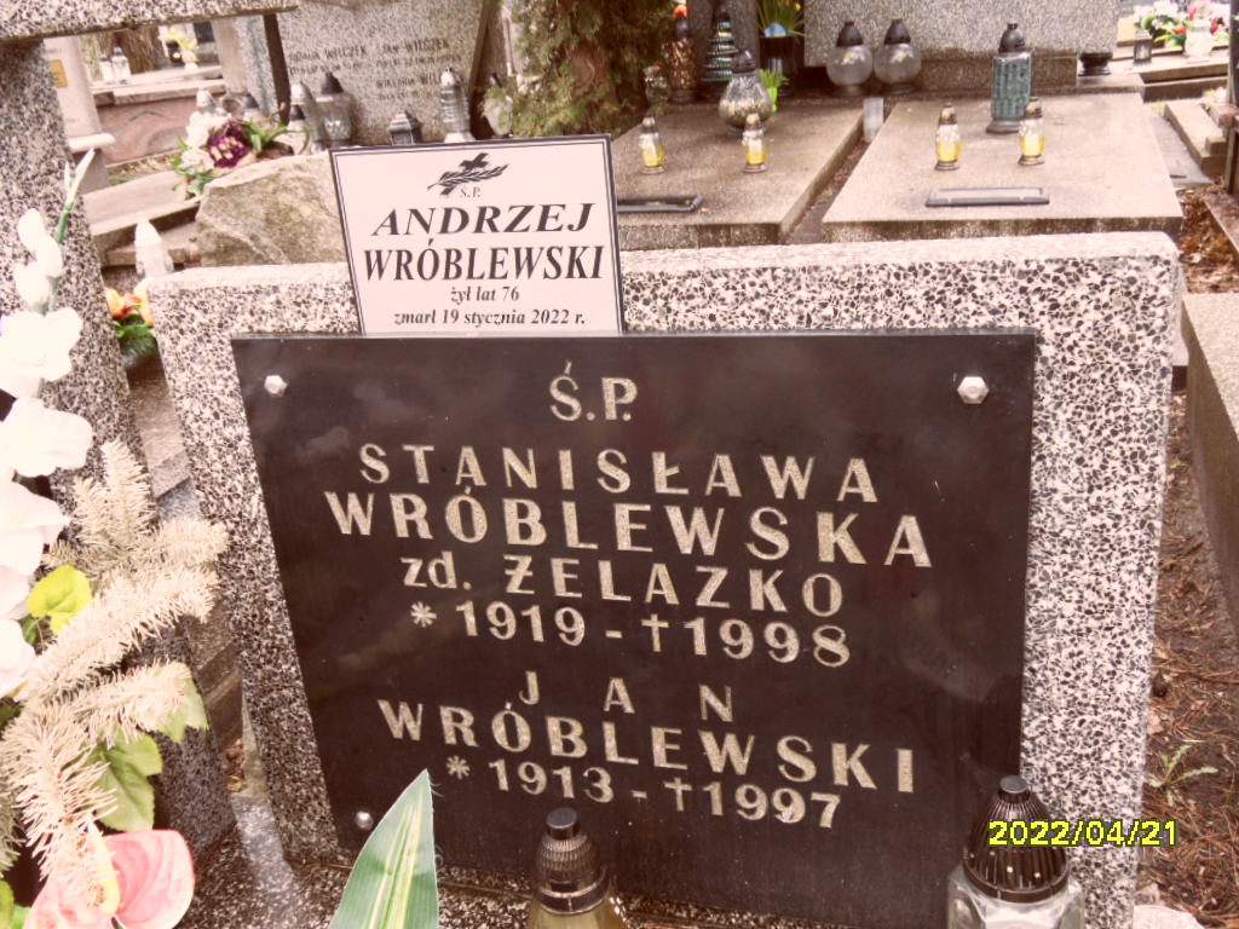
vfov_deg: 44.2
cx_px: 620
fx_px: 1145
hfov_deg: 56.8
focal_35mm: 32
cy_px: 464
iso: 100
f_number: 3.4
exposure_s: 1/45
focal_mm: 5.3
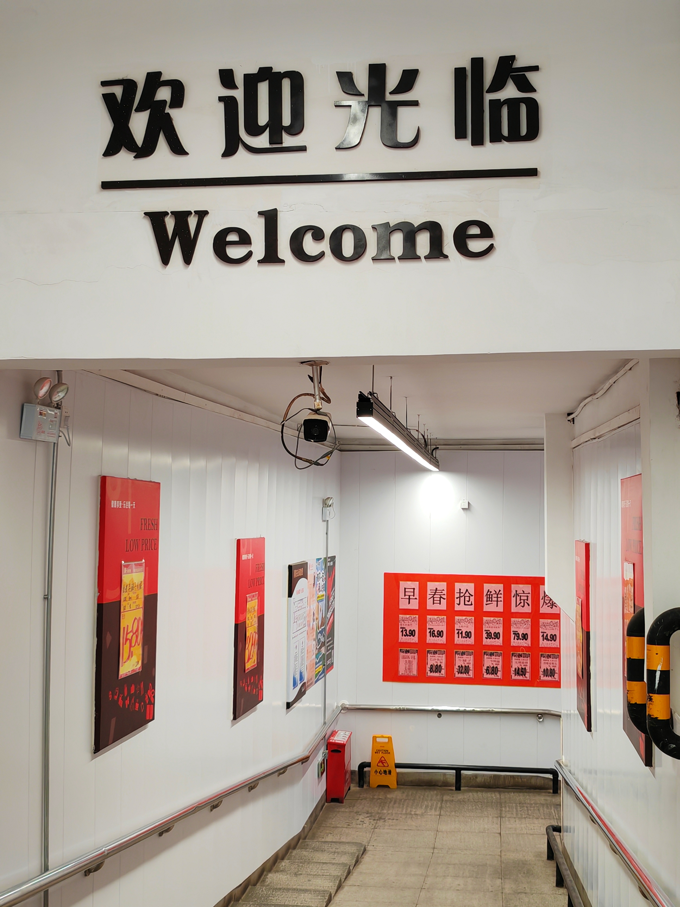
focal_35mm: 48
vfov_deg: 39.7
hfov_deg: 30.3
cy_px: 454
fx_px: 1257
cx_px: 340
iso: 400
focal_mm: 6.12
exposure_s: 1/100
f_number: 1.9
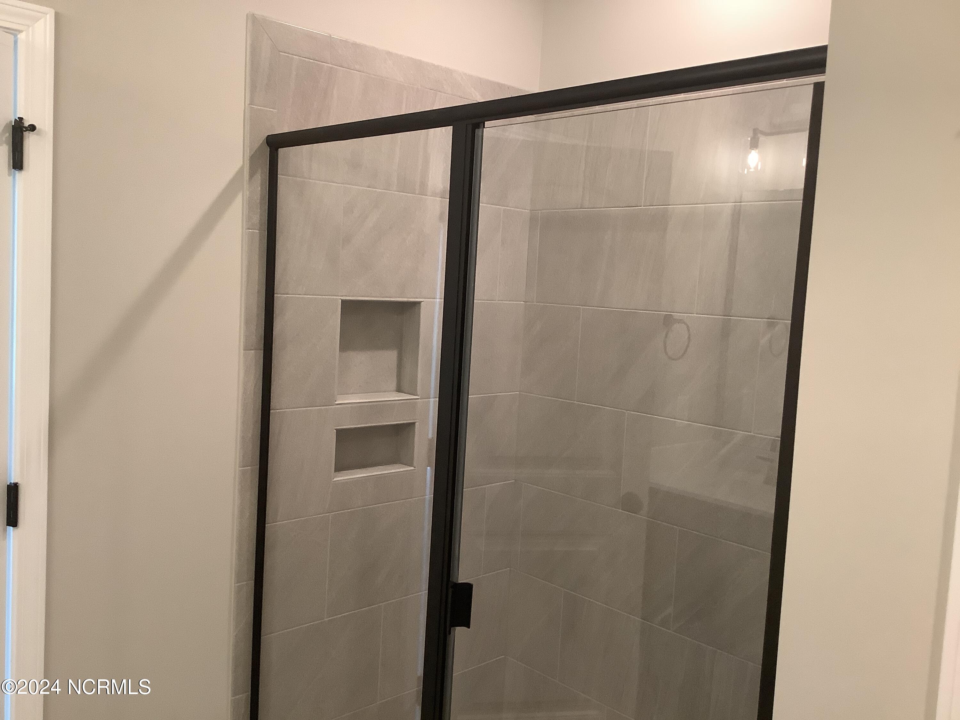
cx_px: 480
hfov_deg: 58.4
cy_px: 360
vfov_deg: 45.4
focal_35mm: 31
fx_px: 860
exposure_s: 1/60
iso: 250
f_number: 2.4
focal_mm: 3.3
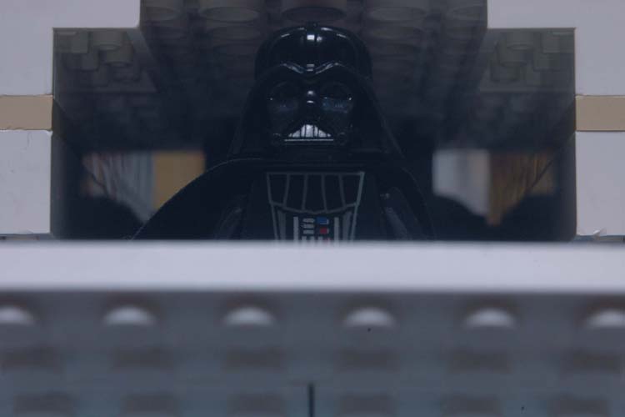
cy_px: 208
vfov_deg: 13.0
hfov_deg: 19.5
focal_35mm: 105
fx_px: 1823
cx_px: 312
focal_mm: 70
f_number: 22
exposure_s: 1/2
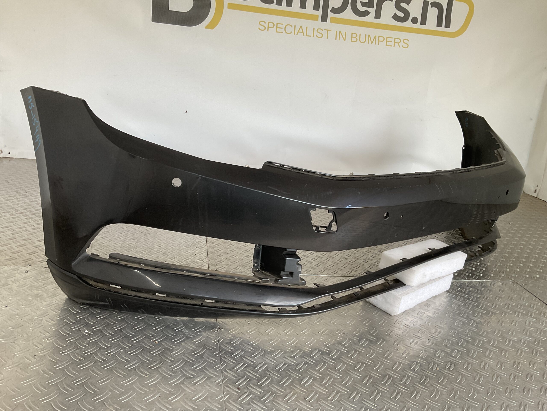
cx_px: 274
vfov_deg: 48.2
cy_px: 206
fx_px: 458
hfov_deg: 61.7
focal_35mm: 29
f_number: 1.8
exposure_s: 1/120
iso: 50
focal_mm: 3
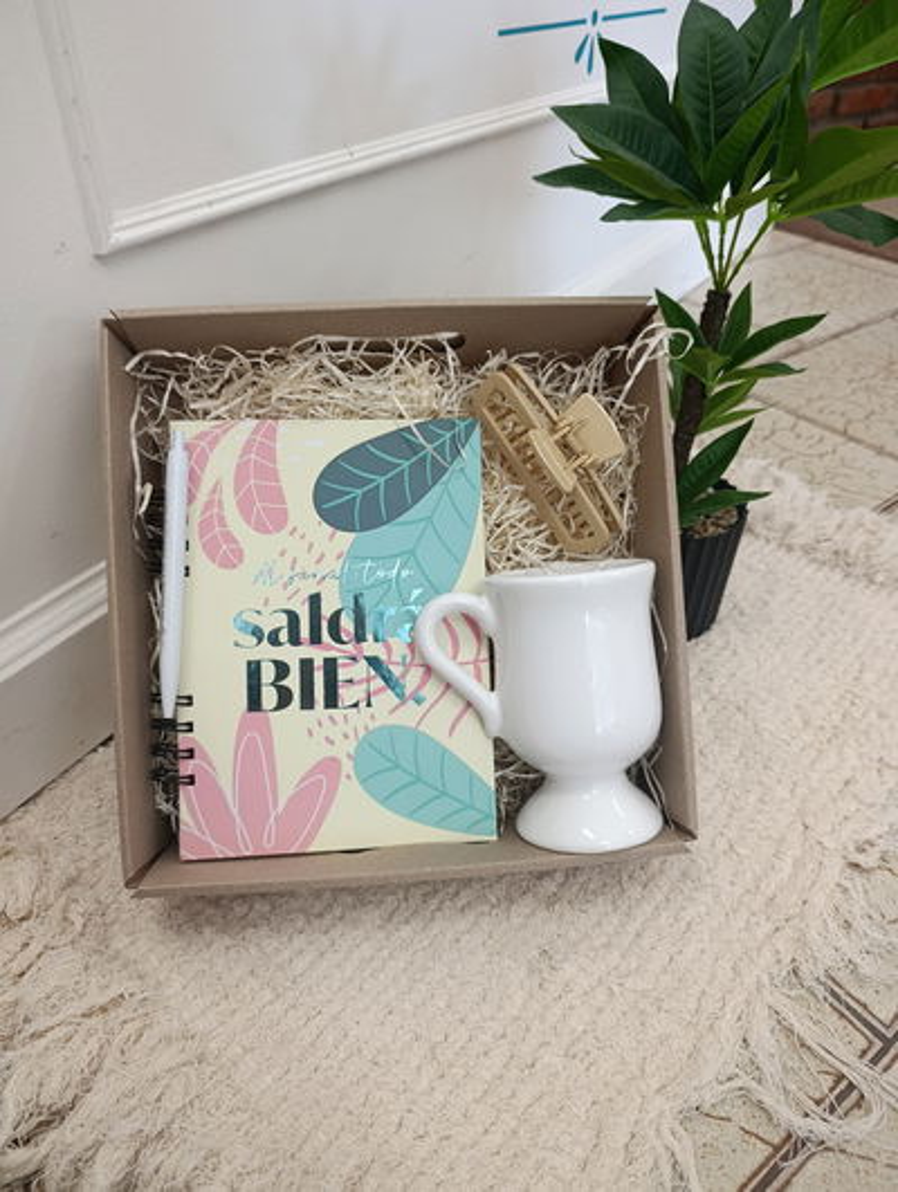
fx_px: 793
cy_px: 596
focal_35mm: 23
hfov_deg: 59.0
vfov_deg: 73.8
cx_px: 449
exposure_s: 1/100
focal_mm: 6.11
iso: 492
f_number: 1.65
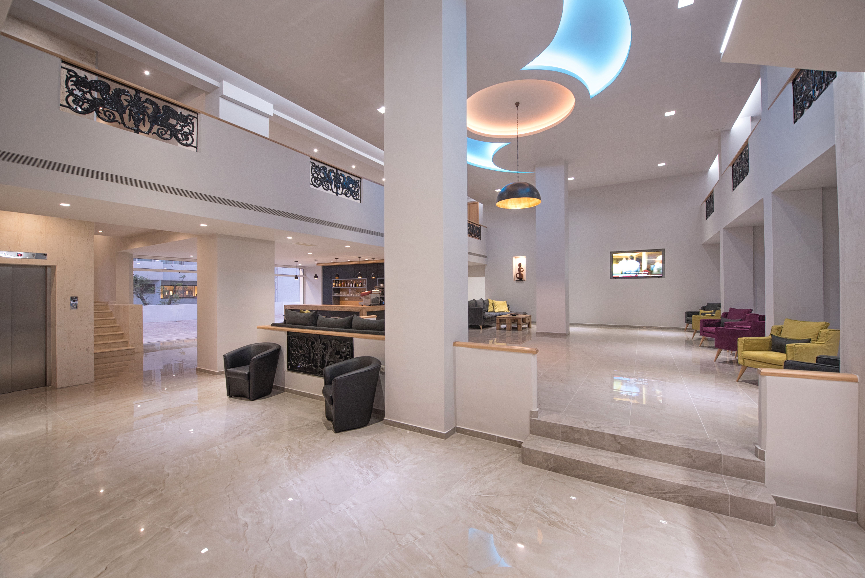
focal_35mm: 14
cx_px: 432
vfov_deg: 81.3
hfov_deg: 104.2
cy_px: 289
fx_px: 337
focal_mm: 14
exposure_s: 1/13
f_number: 5.6
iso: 500
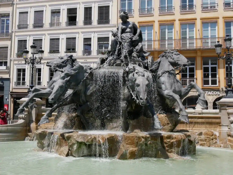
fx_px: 283
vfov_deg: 34.4
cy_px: 88
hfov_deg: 44.8
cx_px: 116
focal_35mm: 42
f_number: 10
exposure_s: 1/640
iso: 400
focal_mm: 21
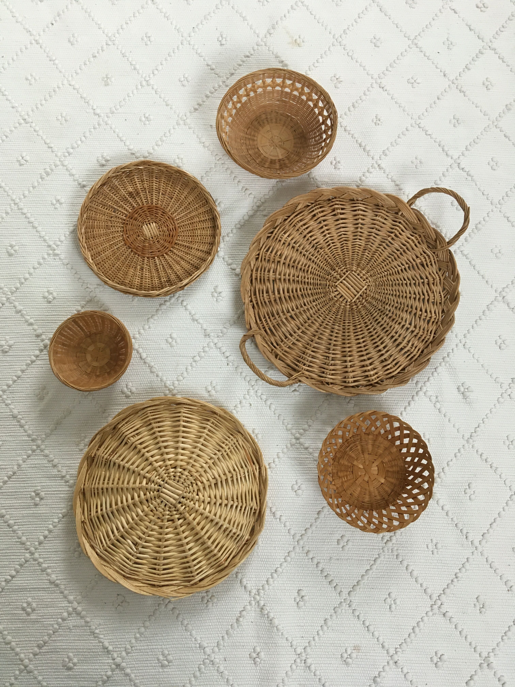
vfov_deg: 61.7
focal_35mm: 29
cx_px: 258
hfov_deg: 48.2
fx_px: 575
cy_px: 344
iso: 125
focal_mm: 4.15
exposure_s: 1/33
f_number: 2.2
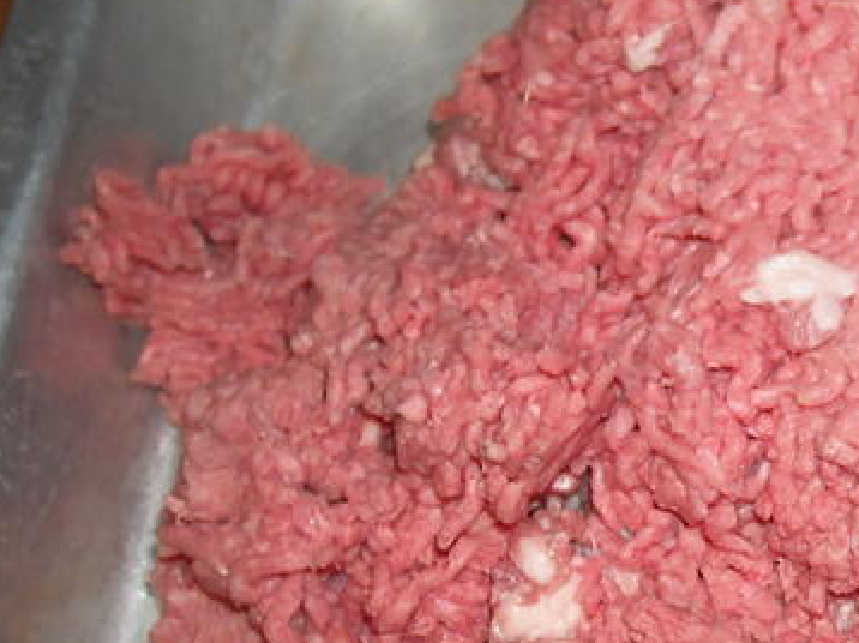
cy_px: 373
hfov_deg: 21.2
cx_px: 929
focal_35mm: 88
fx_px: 2182
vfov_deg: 16.8
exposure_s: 1/60
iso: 200
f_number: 2.8
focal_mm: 5.7
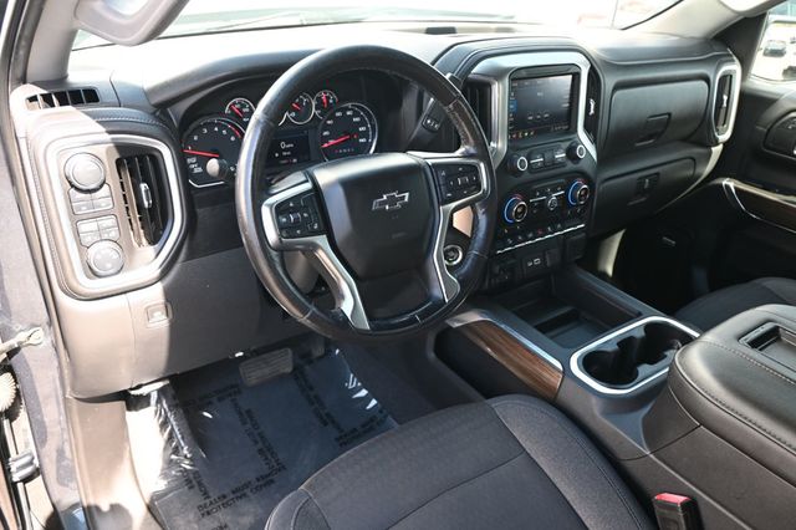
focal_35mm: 27
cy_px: 265
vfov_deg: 47.9
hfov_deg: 67.4
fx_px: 597
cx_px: 398
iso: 720
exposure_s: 1/125
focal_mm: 18
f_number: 3.5
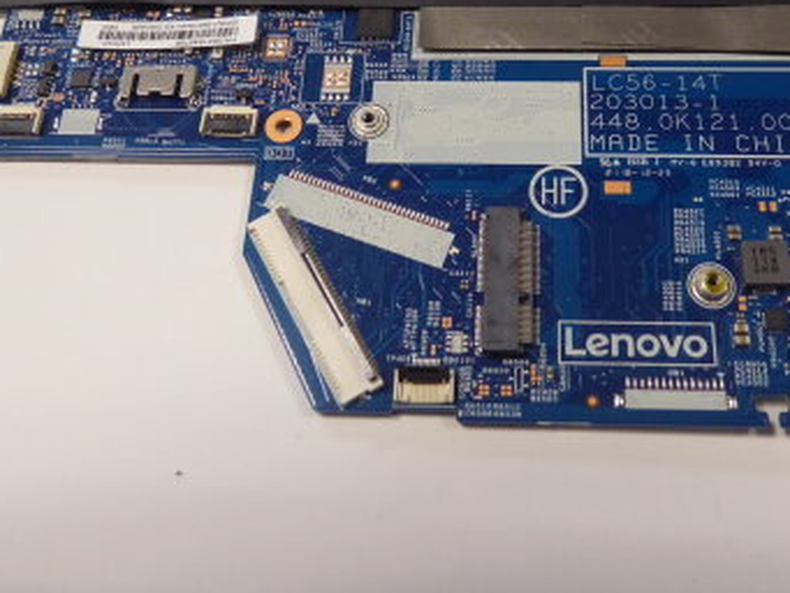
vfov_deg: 32.2
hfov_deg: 42.7
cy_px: 137
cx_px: 480
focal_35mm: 44
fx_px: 1005
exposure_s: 1/60
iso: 320
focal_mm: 4.3
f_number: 3.3
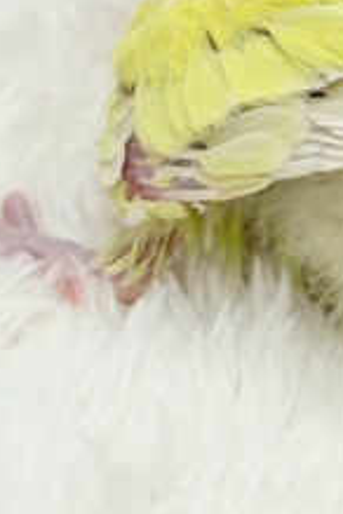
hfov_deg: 8.5
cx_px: 470
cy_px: 49
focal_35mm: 158
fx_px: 2258
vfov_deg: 12.9
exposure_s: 1/50
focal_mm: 5.96
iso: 32
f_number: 1.6
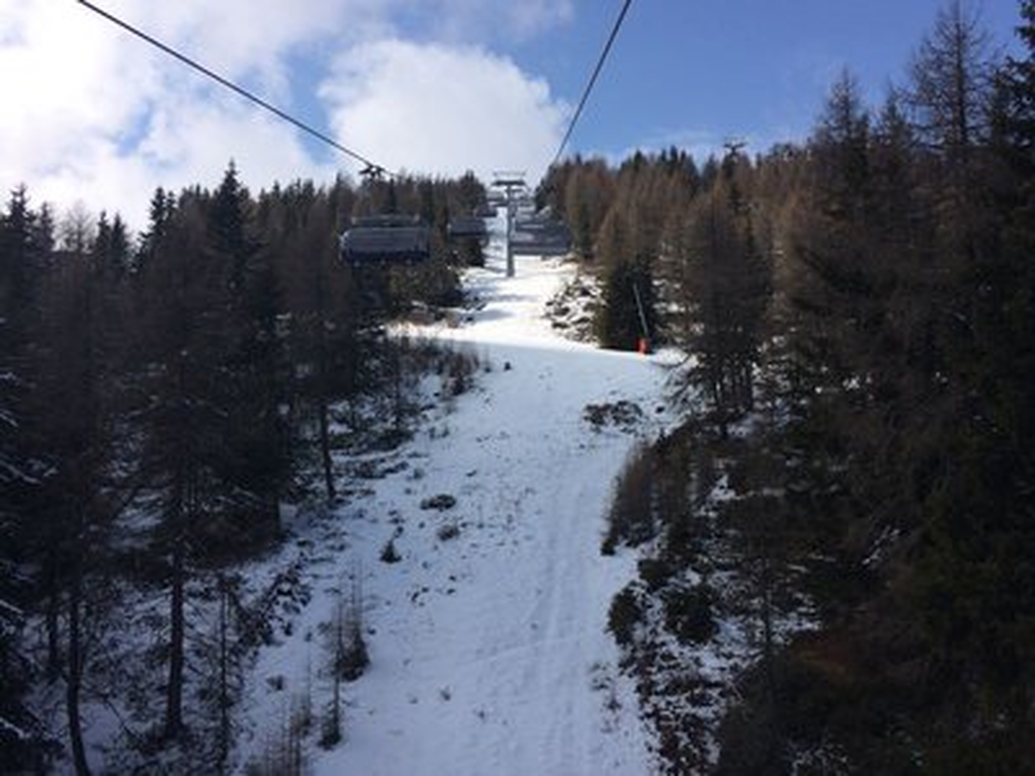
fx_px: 867
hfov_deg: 61.7
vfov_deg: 48.2
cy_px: 388
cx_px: 518
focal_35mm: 29
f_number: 2.2
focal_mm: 4.15
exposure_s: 1/3731
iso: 32
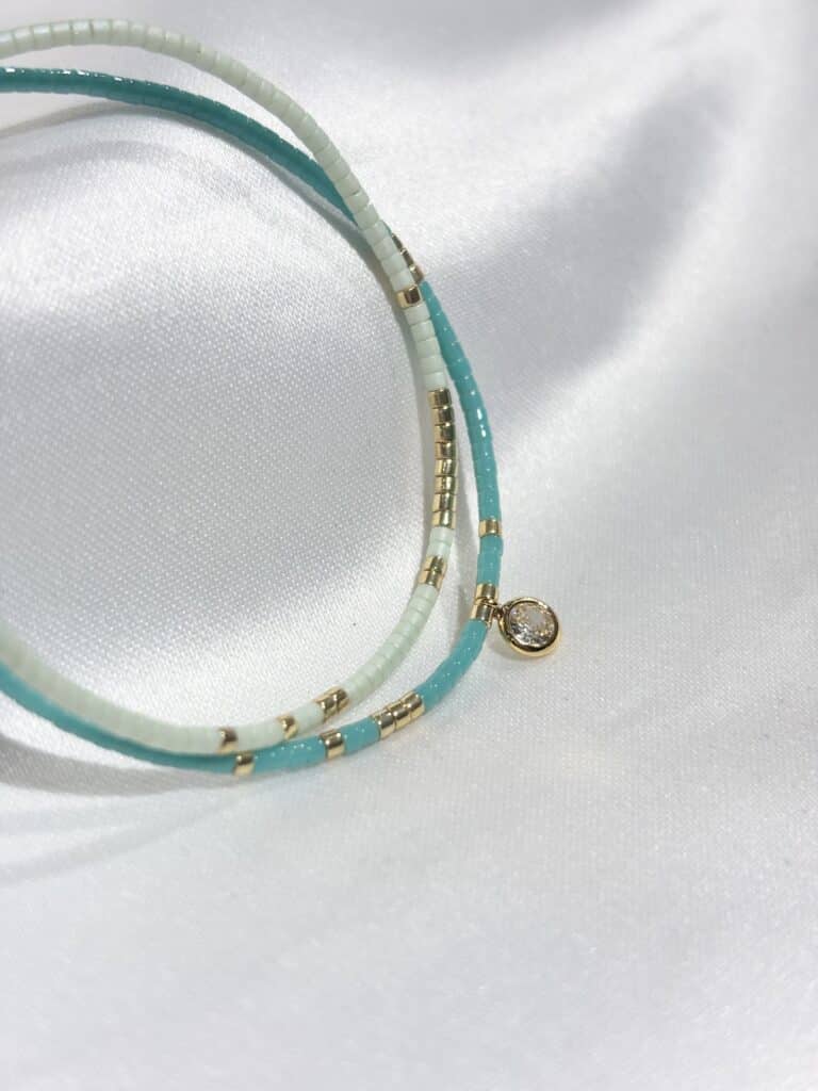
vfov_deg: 36.8
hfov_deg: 28.0
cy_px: 546
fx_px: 1638
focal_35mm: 52
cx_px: 409
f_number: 1.6
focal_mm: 5.96
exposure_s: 1/347
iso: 32
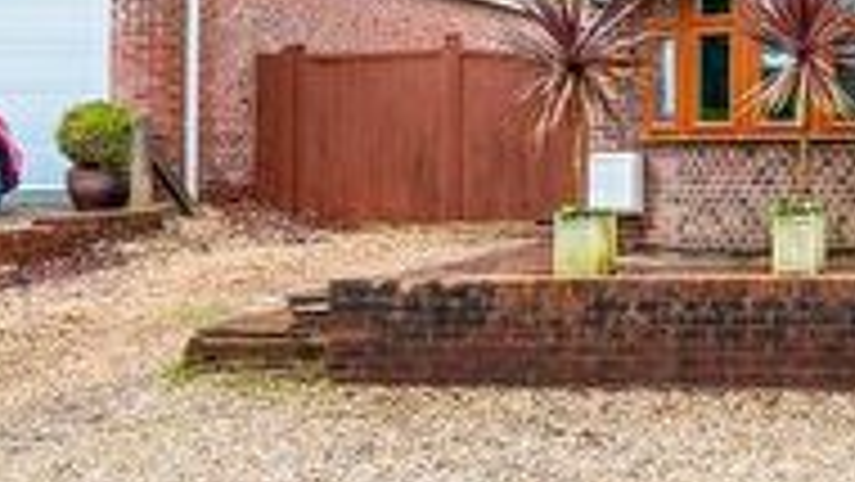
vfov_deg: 22.1
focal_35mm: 54
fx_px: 1225
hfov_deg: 27.8
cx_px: 1246
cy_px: 133
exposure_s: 1/125
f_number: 7.1
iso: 1000
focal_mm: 14
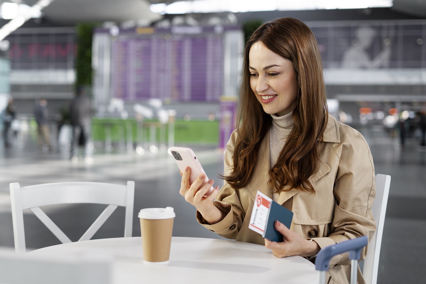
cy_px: 142
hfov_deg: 39.6
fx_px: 592
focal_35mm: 50
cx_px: 213
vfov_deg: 27.0
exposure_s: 1/320
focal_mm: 50
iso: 160
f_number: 2.5
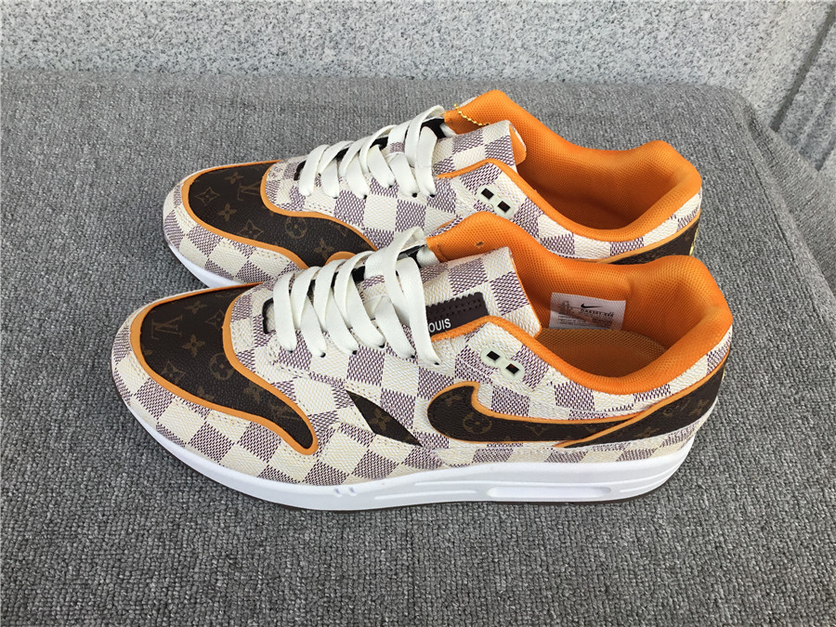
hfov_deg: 58.4
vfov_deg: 45.4
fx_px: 749
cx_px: 418
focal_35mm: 31
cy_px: 314
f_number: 2.4
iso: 25
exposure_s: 1/314
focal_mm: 3.3
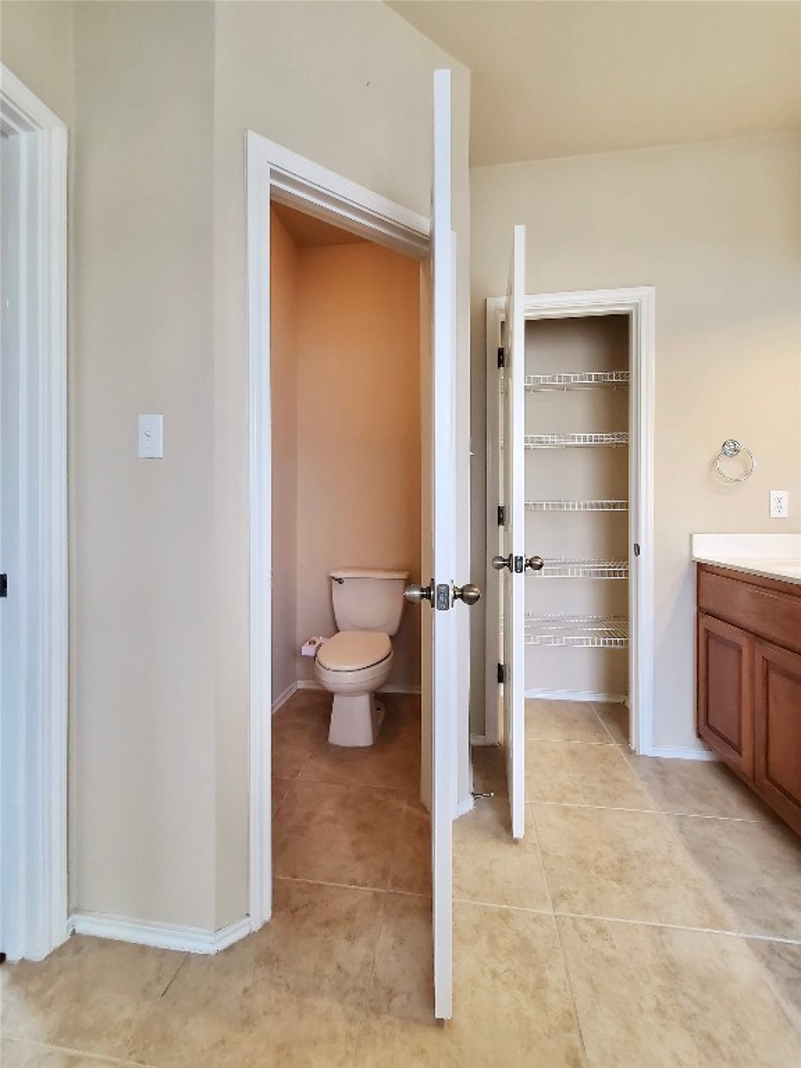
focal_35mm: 13
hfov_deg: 89.9
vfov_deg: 106.2
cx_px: 400
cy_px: 534
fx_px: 401
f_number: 2.2
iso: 200
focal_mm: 1.8
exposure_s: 1/60
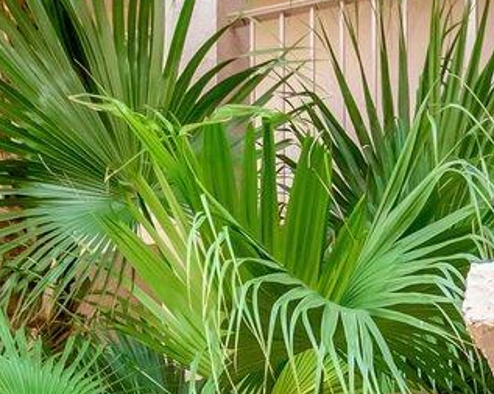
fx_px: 1329
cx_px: 494
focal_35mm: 91
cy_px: 991
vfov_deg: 12.5
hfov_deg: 20.4
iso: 1100
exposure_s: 1/125
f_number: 8
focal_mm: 10
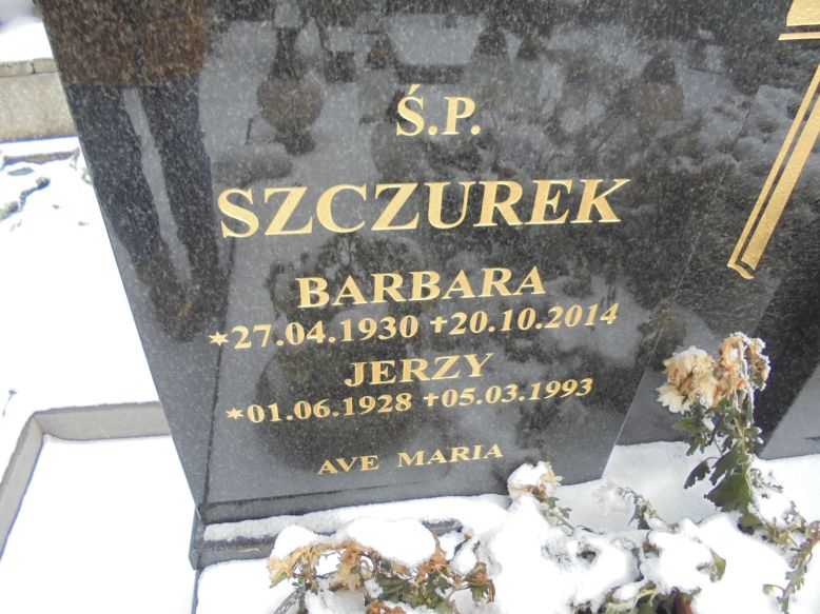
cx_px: 410
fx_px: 616
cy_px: 307
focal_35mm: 26
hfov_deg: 67.3
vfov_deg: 53.0
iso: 100
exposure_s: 1/60
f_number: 3.5
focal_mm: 4.6
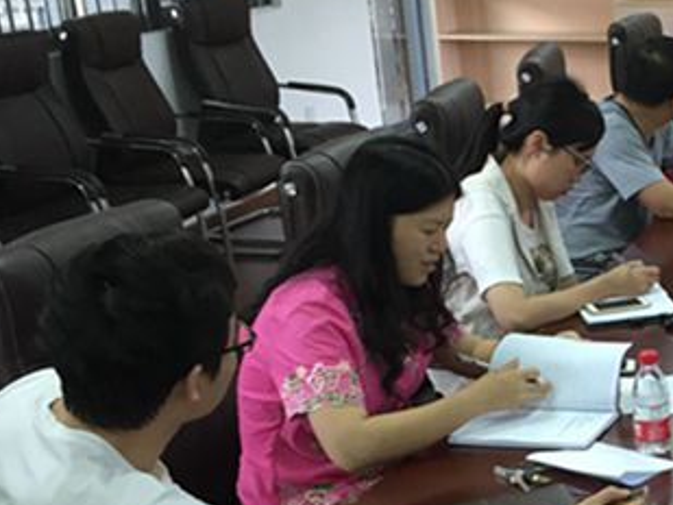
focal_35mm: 75
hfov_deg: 23.4
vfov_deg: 19.5
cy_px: 390
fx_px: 1459
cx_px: 836
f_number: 2.2
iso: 100
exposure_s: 1/33
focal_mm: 4.15
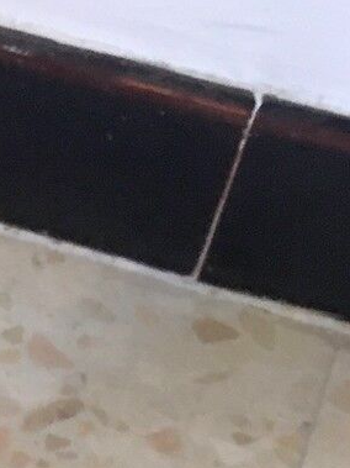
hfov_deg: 8.7
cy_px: 641
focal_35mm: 153
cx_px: -519
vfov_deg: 12.4
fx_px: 2064
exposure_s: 1/33
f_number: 2.2
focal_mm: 4.15
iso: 125
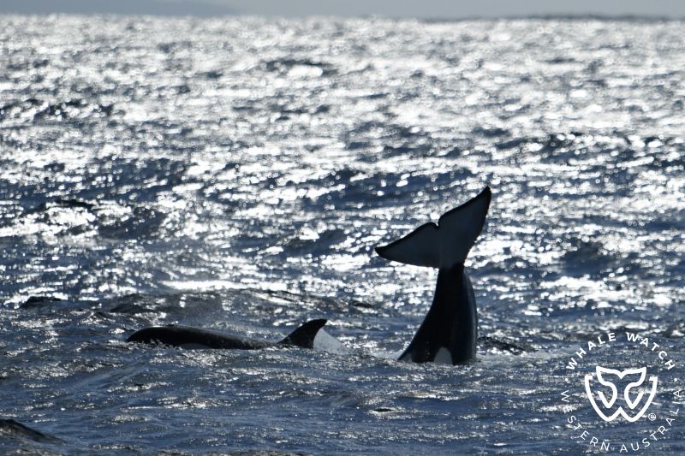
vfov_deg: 2.3
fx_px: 11414
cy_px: 228
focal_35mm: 600
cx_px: 342
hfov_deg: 3.4
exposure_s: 1/8000
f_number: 6.3
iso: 500
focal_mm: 600
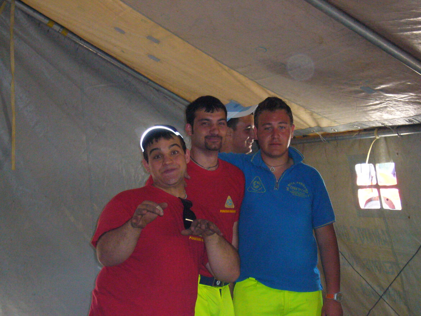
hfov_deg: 24.7
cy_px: 158
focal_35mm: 79
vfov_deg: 18.7
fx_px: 961
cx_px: 210
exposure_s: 1/60
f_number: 4.3
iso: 400
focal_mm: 13
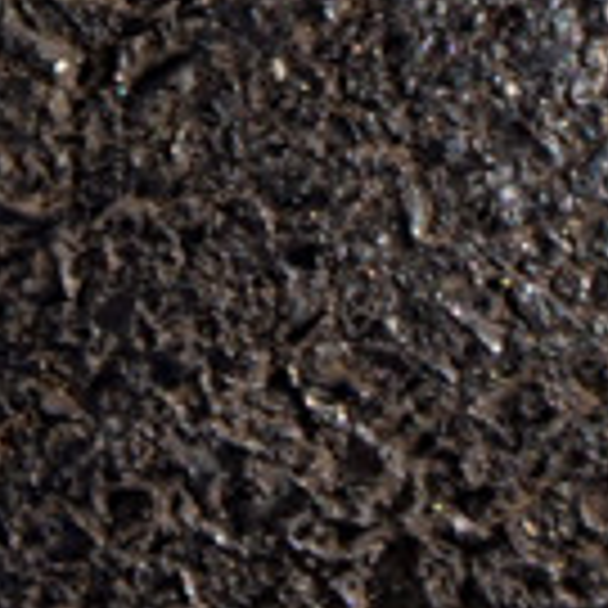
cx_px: 311
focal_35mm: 1636
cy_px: -662
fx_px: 32510
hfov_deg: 1.1
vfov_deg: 1.1
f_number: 9
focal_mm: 170
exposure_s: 1/200
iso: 100
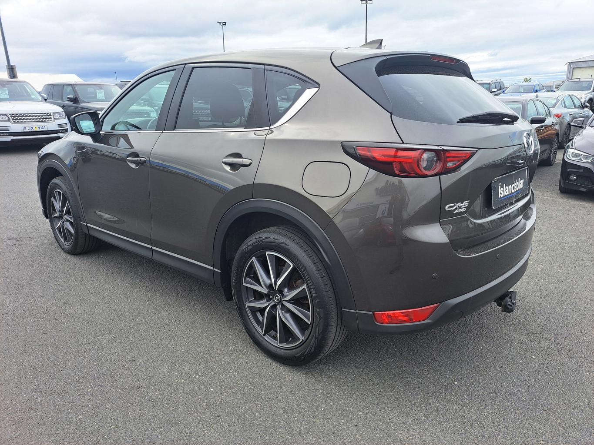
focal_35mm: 24
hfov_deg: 71.6
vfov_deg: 56.8
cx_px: 297
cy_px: 222
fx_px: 412
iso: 50
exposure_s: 1/549
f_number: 1.8
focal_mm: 5.23
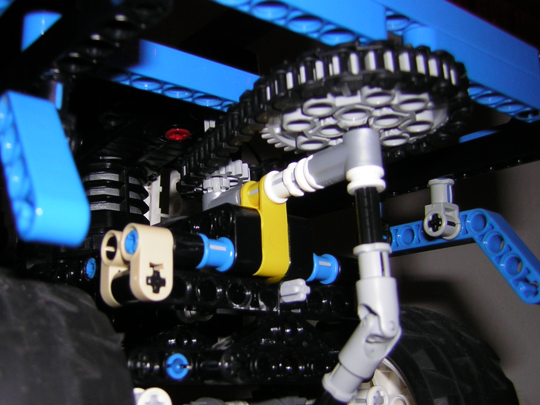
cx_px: 224
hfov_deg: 42.8
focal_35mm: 44
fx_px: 686
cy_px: 239
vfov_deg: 32.8
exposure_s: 1/60.1
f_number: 2.6
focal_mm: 4.7
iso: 50
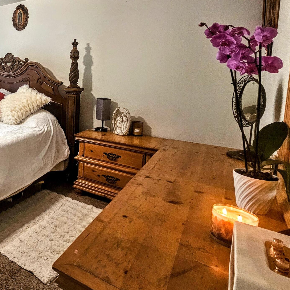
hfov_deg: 49.0
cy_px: 100
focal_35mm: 25
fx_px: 237
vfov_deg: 61.6
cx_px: -12
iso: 200
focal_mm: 2.2
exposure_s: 1/60
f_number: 2.2
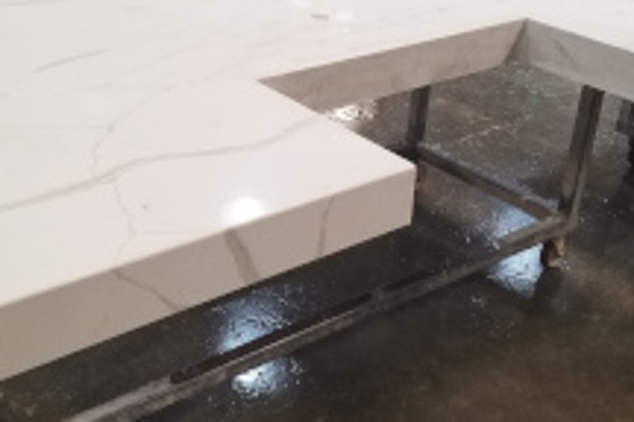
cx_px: 288
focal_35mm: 50
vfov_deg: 26.9
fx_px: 880
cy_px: 164
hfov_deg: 39.6
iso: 80
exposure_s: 1/60
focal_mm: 4.25
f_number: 1.7
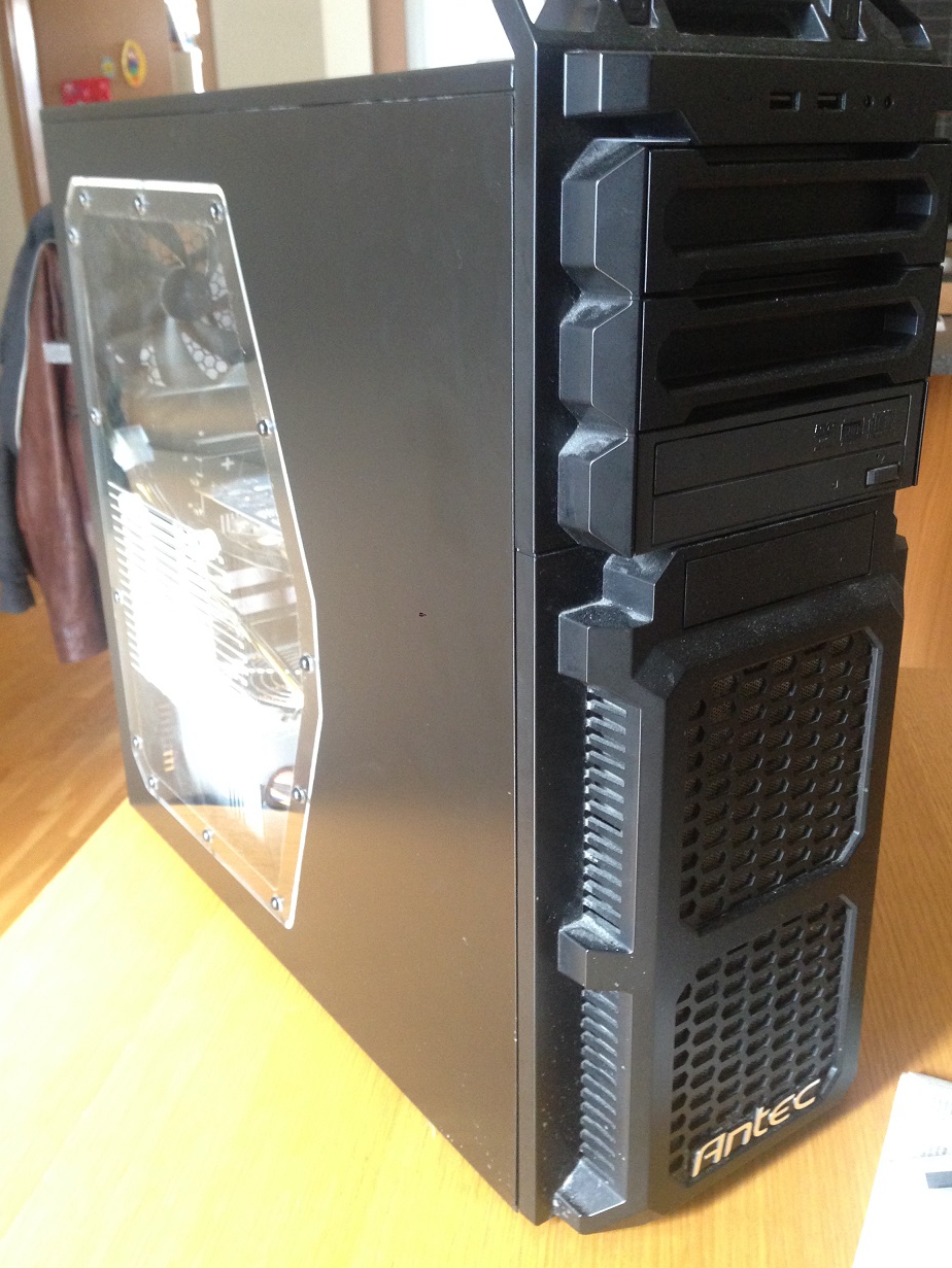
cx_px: 471
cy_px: 614
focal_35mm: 35
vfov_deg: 52.6
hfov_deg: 40.7
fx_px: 1283
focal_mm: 4.12
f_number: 2.4
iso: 250
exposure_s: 1/20
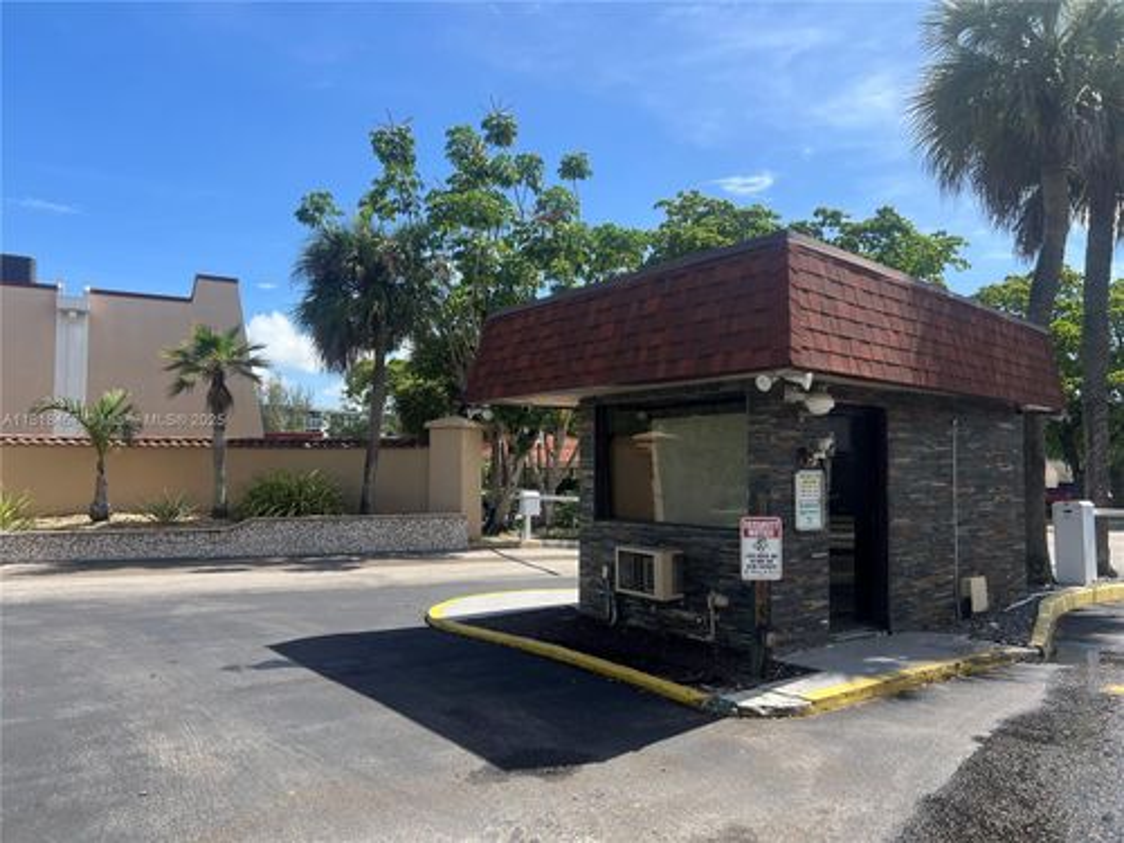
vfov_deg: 53.1
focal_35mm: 26
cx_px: 562
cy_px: 422
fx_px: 844
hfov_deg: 67.3
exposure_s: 1/2762
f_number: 1.5
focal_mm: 5.7
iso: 50
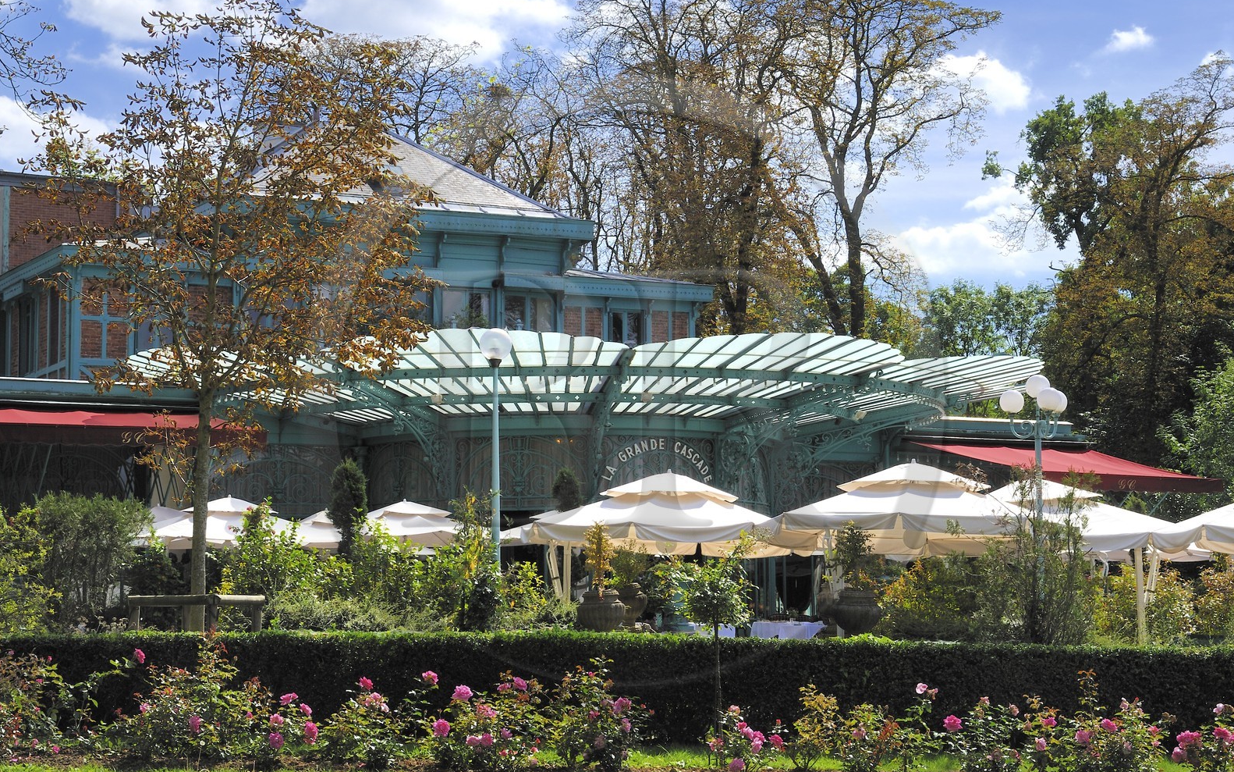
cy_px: 400
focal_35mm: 68
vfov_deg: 19.1
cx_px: 622
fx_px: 2287
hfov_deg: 30.2
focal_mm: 66
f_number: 14
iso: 200
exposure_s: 1/160
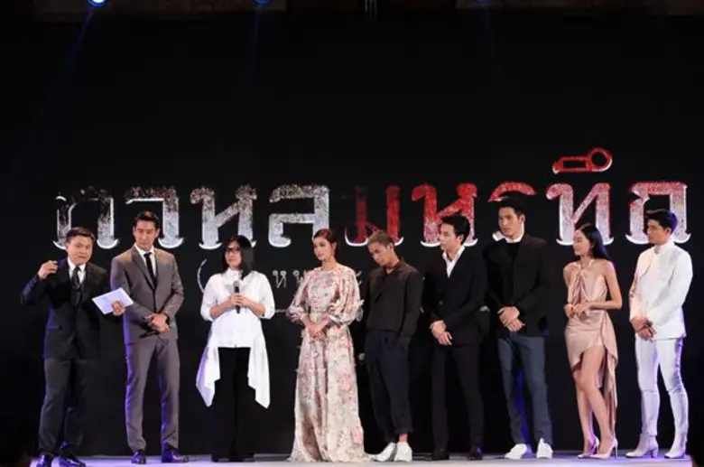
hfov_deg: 21.5
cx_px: 352
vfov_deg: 14.3
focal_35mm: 95
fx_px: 1854
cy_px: 234
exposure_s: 1/320
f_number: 5.6
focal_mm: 63.2
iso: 12800
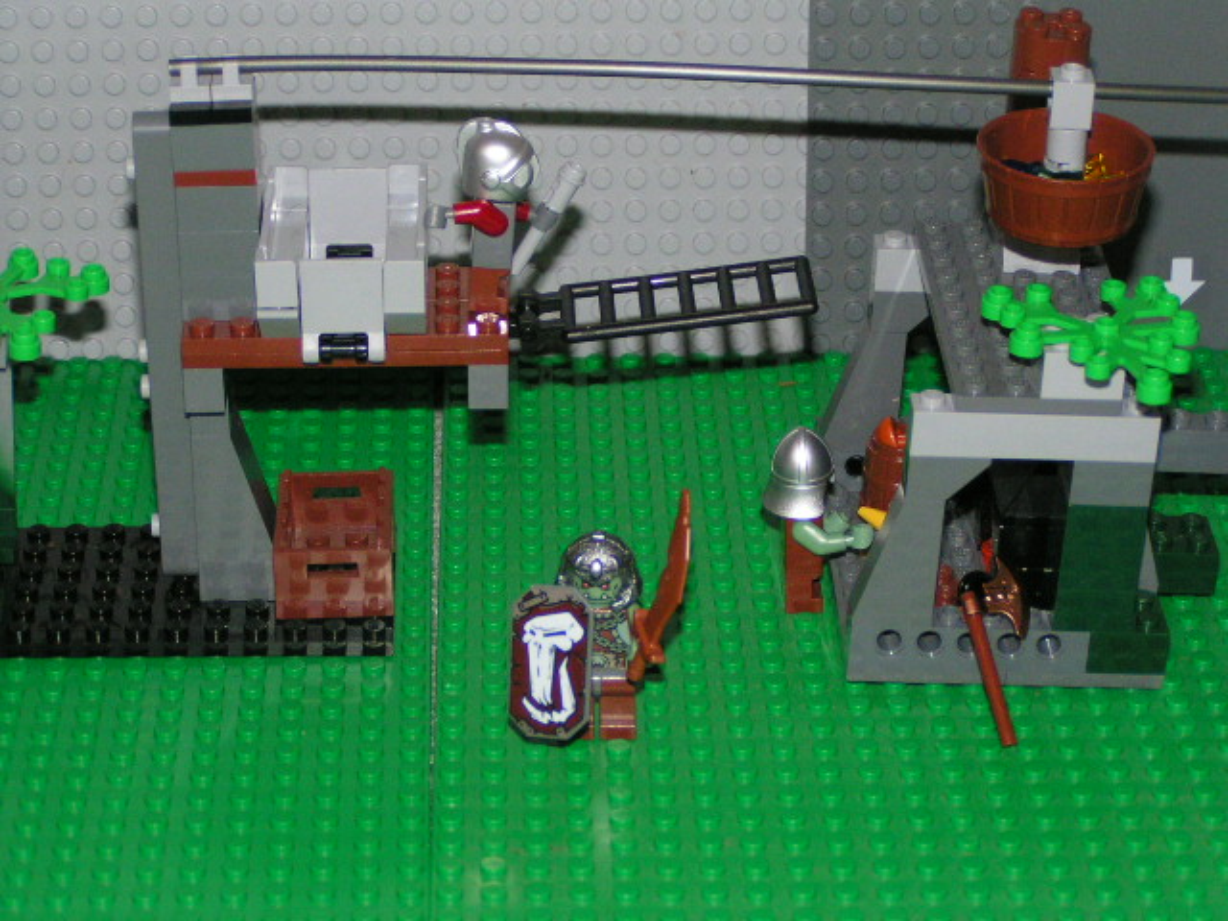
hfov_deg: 19.8
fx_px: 3512
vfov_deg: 14.9
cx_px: 614
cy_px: 460
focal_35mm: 99
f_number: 3.5
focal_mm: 15.2
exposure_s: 1/100
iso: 200
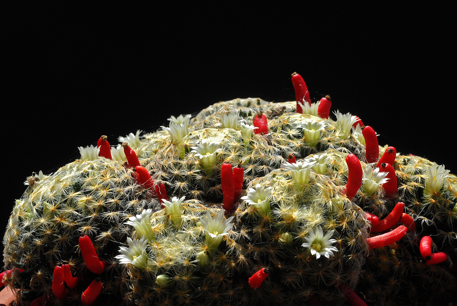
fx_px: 1144
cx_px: 228
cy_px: 153
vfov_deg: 15.2
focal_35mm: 90
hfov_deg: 22.6
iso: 200
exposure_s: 1/160
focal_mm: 60
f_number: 32
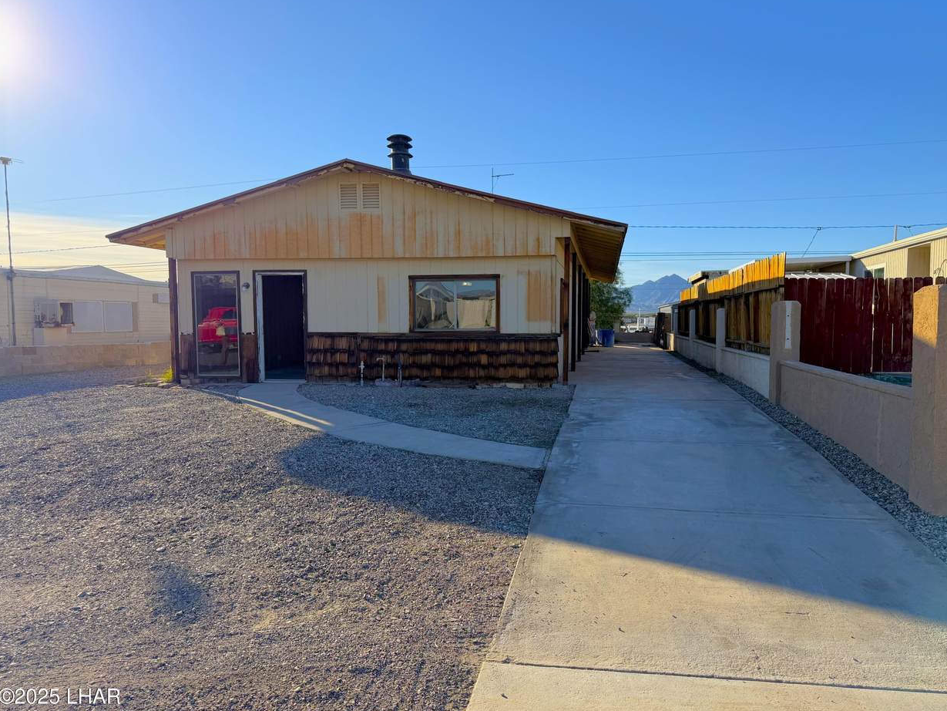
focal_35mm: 25
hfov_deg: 69.4
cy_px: 360
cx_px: 490
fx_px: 684
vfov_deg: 54.9
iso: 80
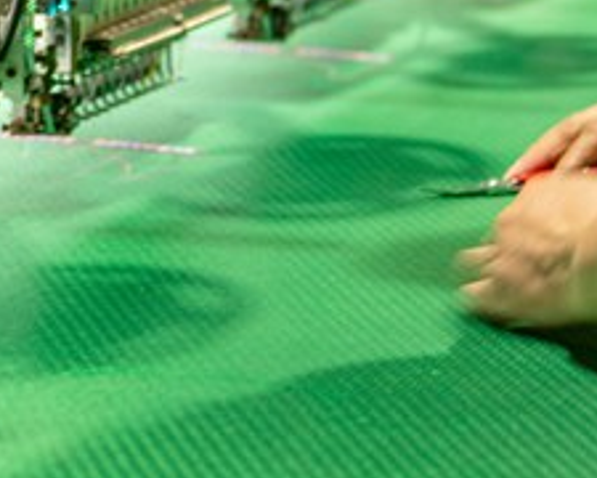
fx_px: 4117
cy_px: 37
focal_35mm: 233
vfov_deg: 6.6
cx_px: -114
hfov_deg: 8.2
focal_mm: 70
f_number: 2.8
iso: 800
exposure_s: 1/60
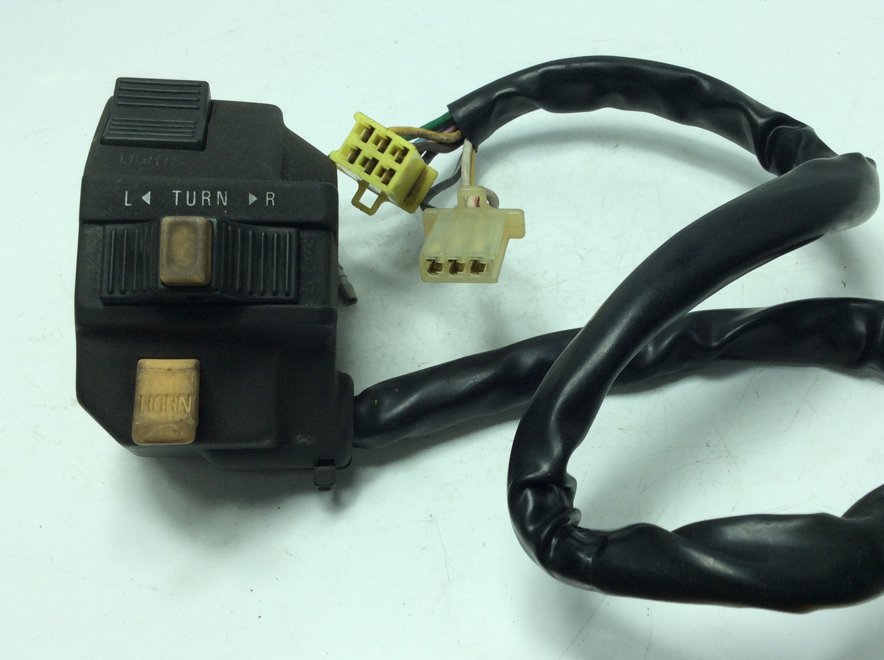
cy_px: 294
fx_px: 995
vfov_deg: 36.7
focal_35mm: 39
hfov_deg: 47.8
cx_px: 510
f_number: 2.4
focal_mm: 3.3
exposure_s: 1/357
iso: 32
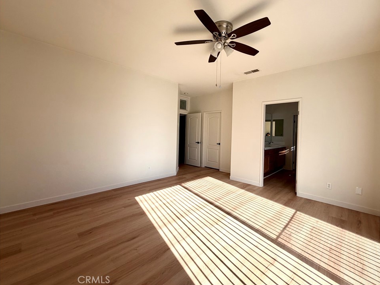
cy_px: 133
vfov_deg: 81.6
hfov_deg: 98.0
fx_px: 165
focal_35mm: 15
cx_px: 202
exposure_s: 1/502
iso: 50
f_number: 2.2
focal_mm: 2.22
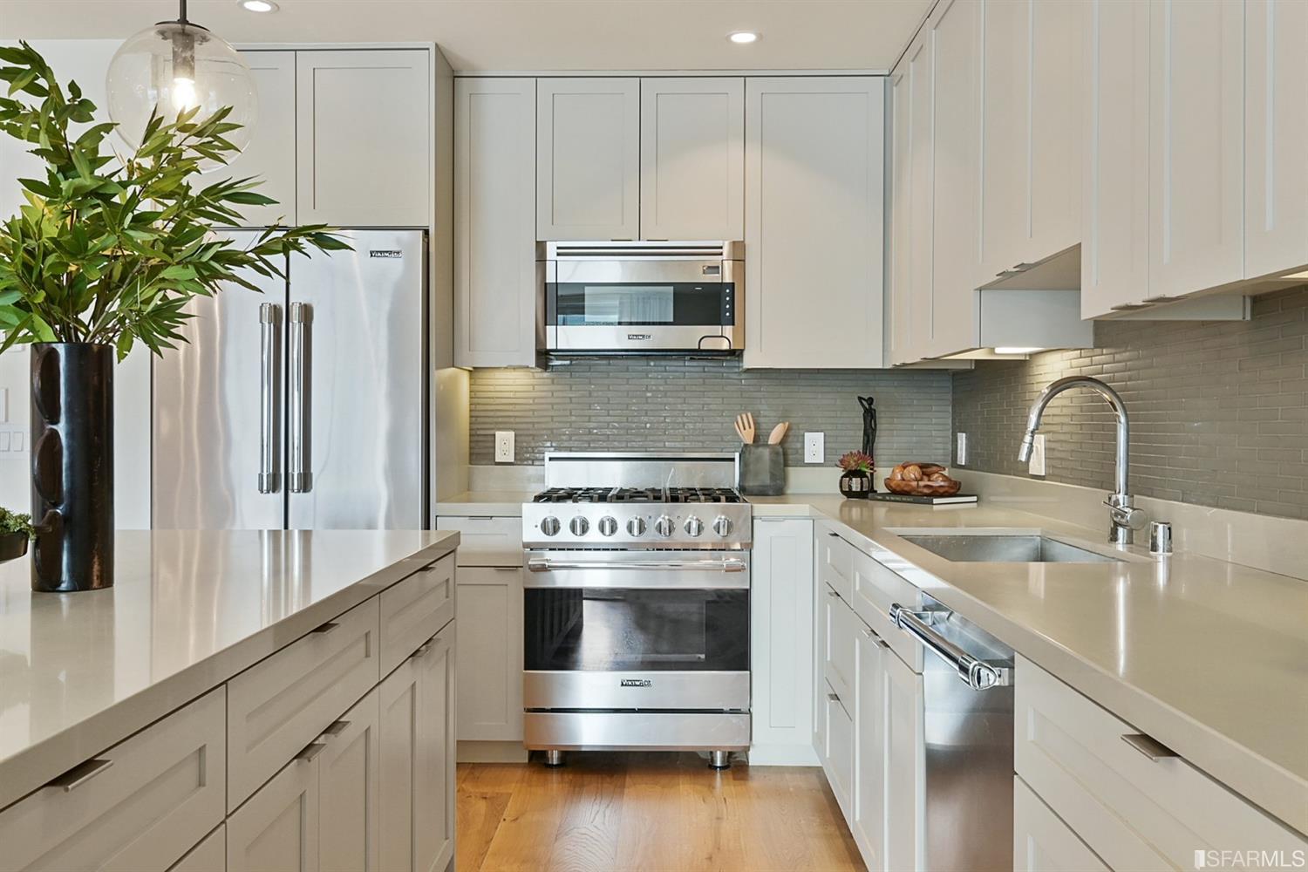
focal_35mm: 29
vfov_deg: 45.0
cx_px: 654
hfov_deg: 63.7
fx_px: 1054
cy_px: 436
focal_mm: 19.5
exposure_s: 1/10
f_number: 11
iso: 400
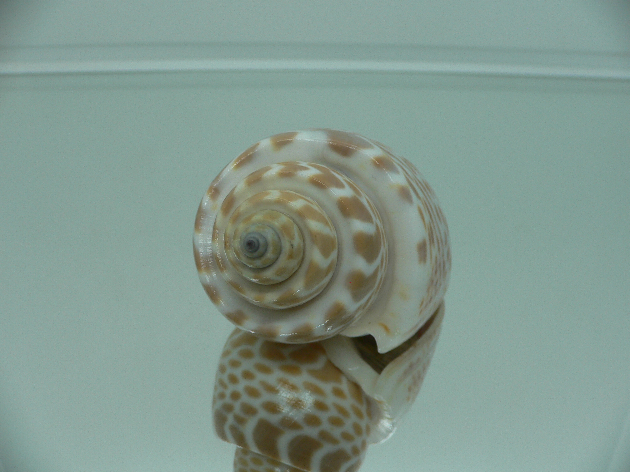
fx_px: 637
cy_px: 236
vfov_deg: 40.7
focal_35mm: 35
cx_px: 315
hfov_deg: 52.6
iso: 80
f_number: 2.8
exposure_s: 1/60
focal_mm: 4.6
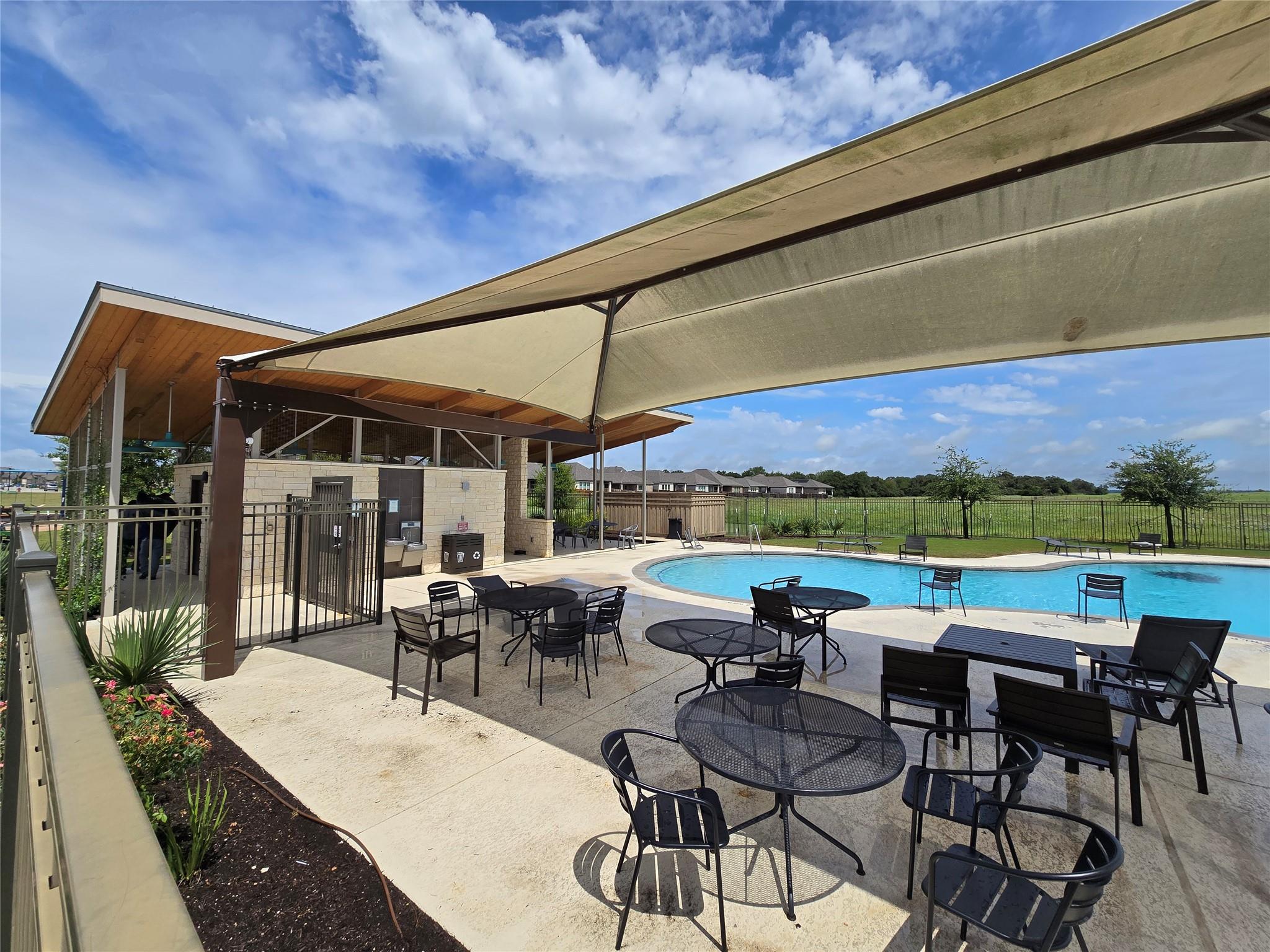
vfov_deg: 89.9
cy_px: 476
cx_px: 635
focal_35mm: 13
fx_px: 477
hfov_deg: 106.2
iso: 50
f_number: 2.2
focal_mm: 2.2
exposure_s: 1/3569
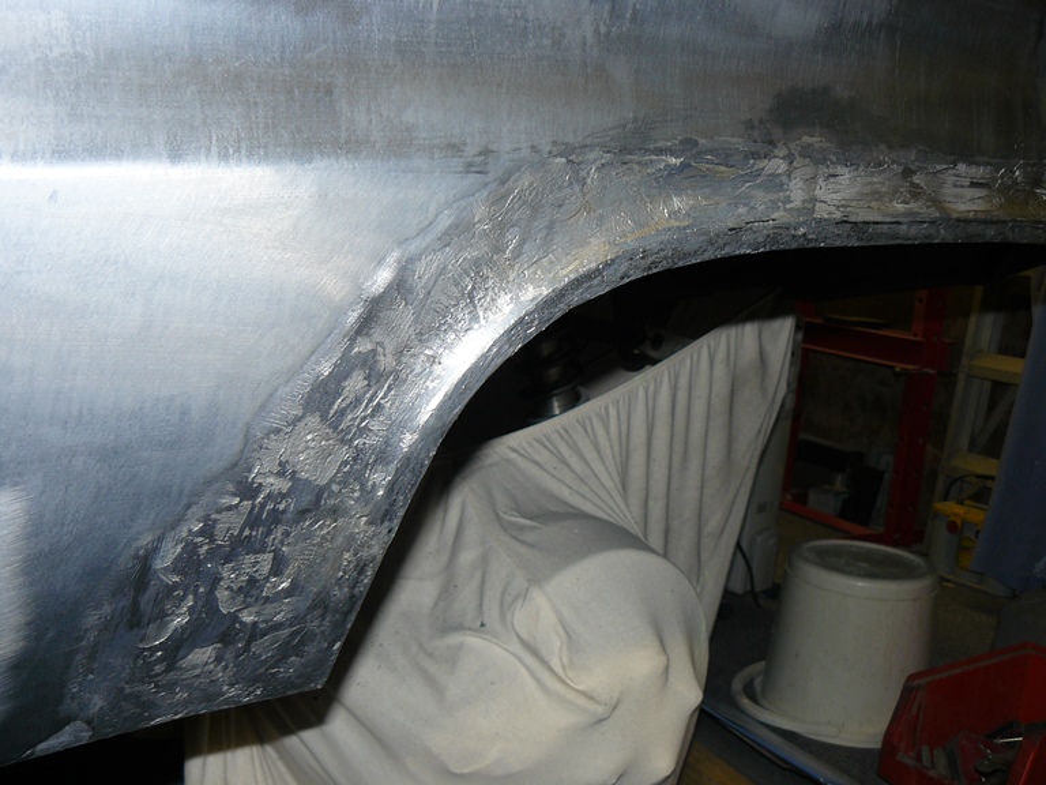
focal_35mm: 36
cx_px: 523
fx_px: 1088
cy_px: 392
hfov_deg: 51.4
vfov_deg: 39.7
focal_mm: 6
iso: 100
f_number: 2.8
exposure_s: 1/30
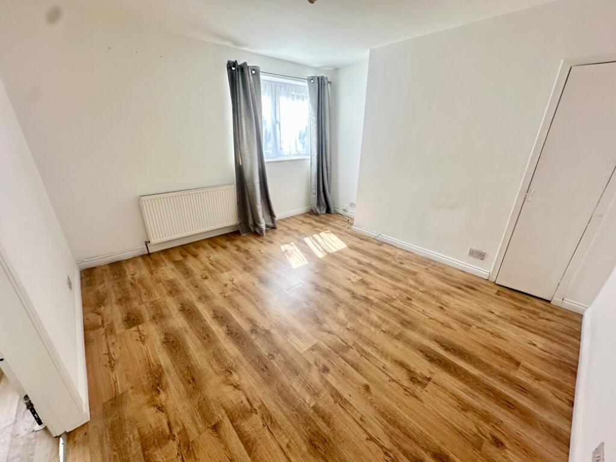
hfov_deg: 102.1
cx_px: 308
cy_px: 231
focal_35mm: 14
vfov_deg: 85.7
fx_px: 249
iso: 64
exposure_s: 1/99
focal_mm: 2.22
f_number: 2.2
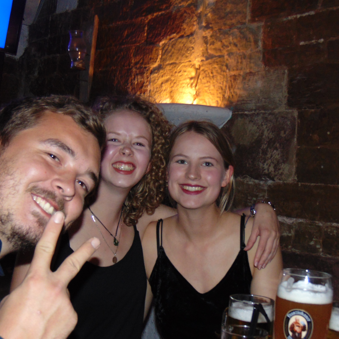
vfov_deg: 32.7
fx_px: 576
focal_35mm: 52
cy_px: 206
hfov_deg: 32.8
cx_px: 174
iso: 200
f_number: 3.2
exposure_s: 1/8
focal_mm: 6.3
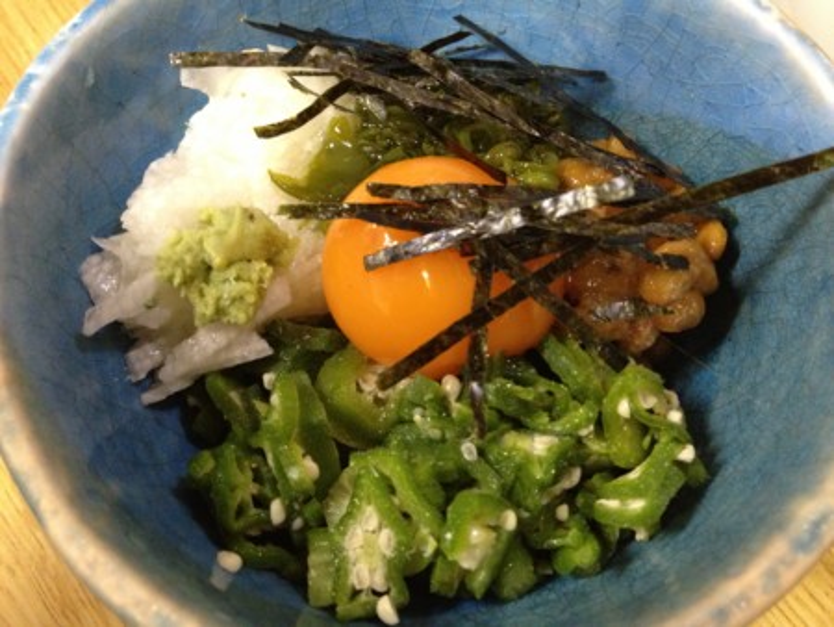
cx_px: 417
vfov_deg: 40.7
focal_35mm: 35
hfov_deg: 52.6
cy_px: 314
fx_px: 844
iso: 400
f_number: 2.4
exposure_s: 1/17
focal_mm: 4.28
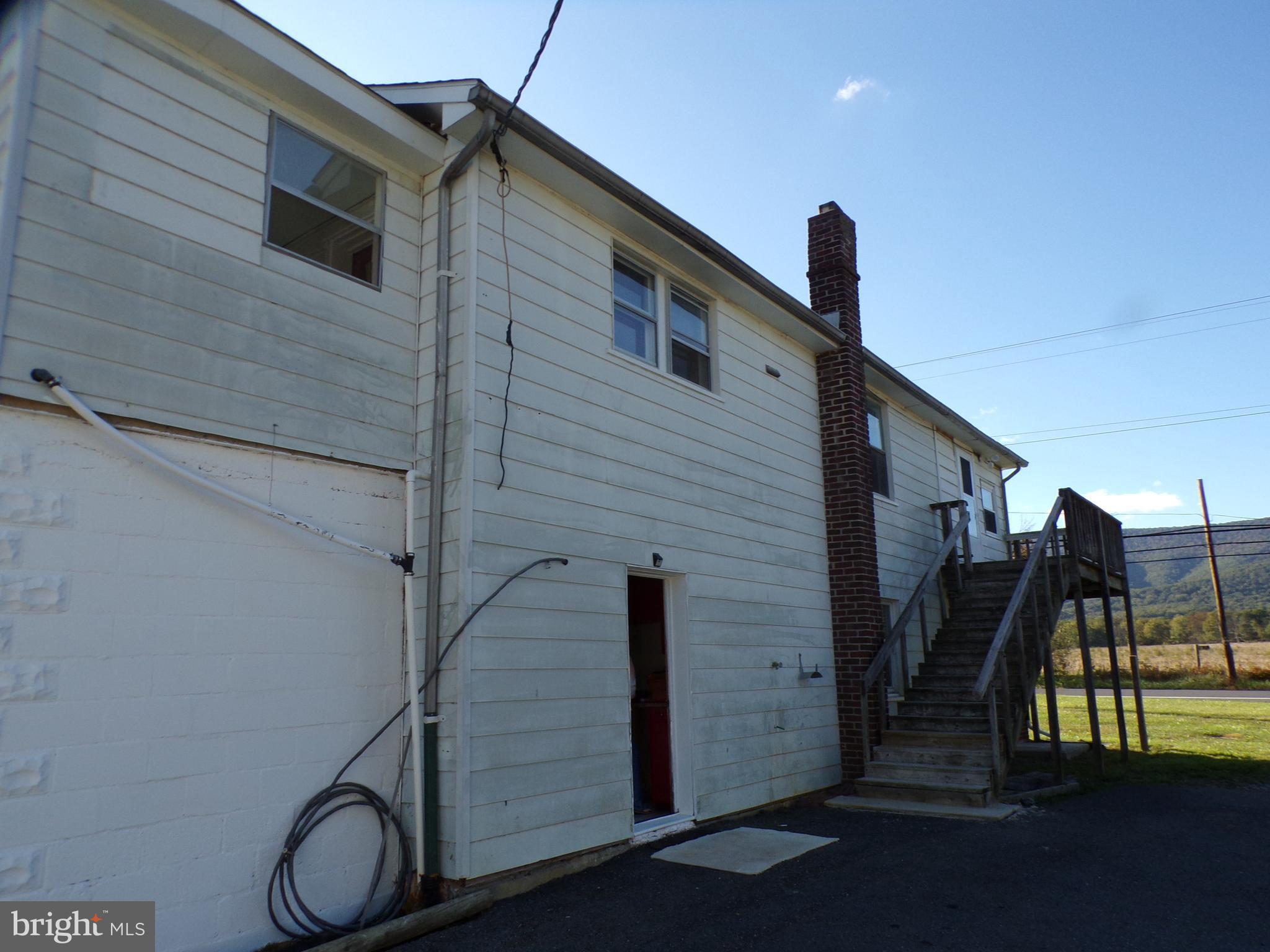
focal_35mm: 24
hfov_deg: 71.6
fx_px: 881
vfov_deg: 56.8
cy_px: 476
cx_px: 635
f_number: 5.8
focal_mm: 4.3
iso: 80
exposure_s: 1/170
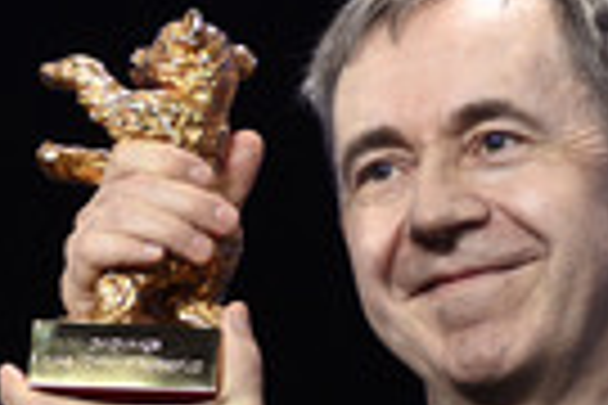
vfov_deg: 1.4
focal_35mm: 965
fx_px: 16297
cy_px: 482
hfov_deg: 2.1
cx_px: 324
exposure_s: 1/200
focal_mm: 290
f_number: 5.6
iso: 10000
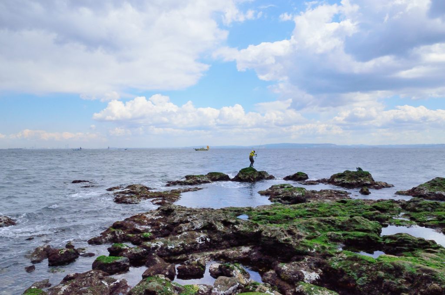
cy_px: 148
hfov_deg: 67.5
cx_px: 222
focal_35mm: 27
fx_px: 333
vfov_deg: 47.7
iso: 1600
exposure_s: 1/2500
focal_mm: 18
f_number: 10
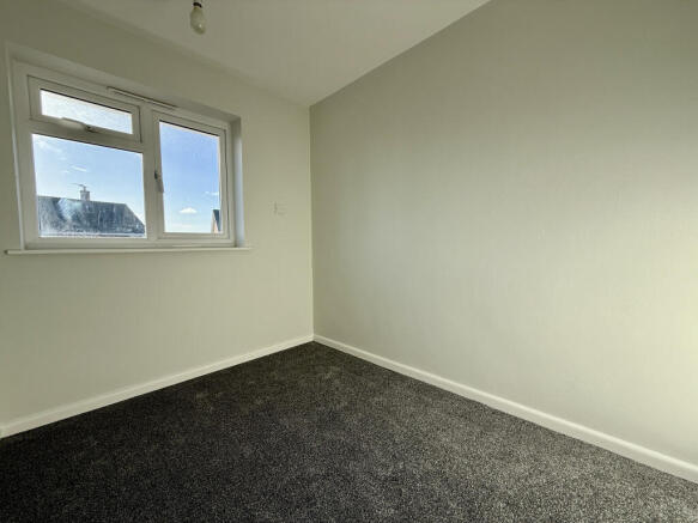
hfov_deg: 102.1
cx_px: 349
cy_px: 262
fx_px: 282
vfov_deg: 85.7
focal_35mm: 14
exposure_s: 1/535
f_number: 2.2
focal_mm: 2.22
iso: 64
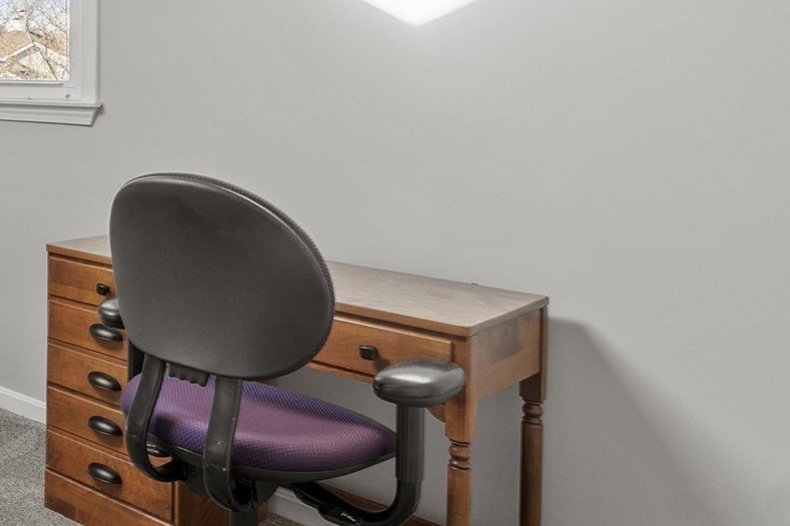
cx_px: -212
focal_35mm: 39
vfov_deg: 33.1
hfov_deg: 35.6
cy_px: 97
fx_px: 856
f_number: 8
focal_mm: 10
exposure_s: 1/2.5
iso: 320
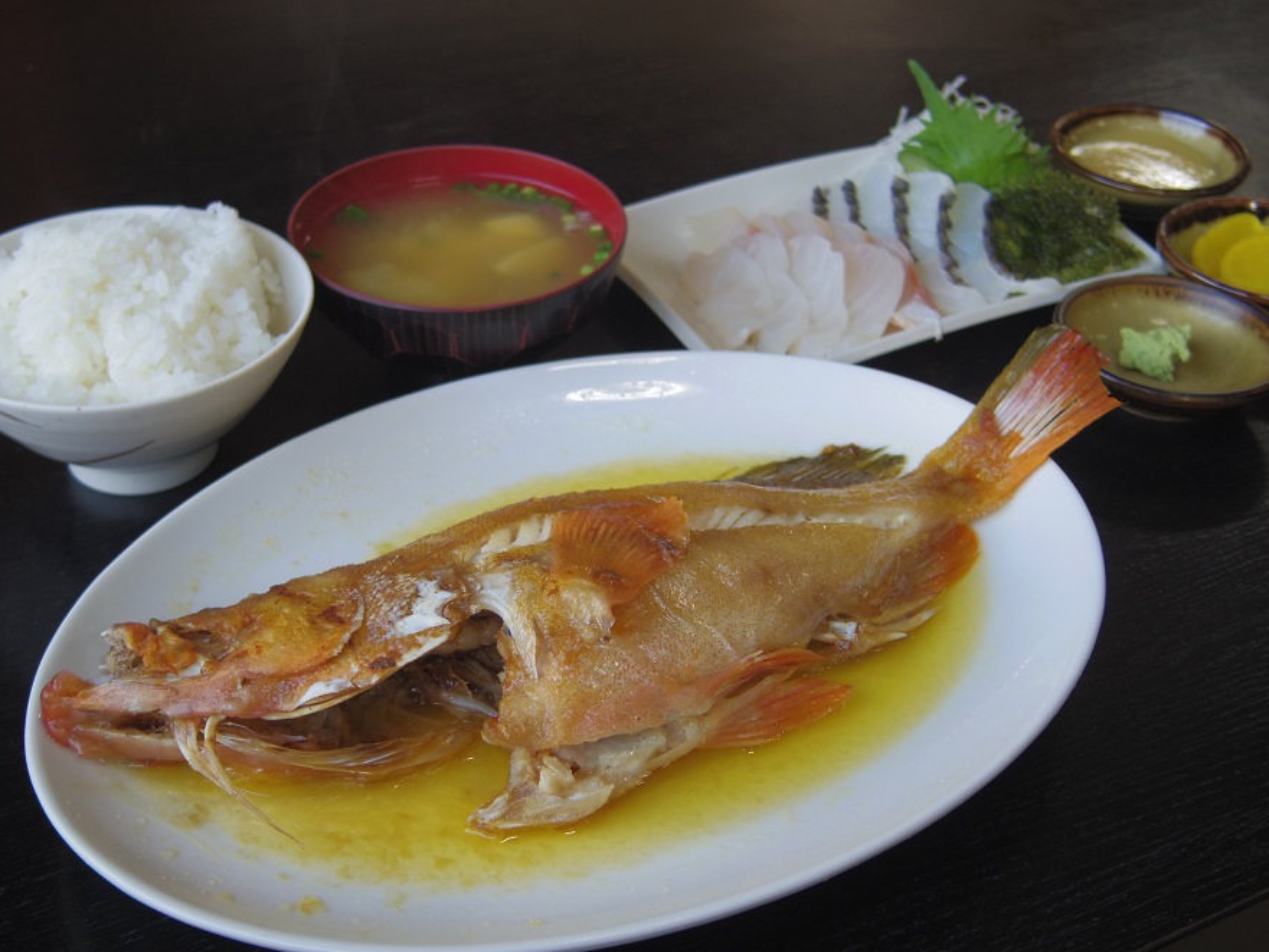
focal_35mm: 48
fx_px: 1760
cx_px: 629
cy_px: 470
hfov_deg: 39.7
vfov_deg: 30.3
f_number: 1.9
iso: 125
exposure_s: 1/125
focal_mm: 8.5
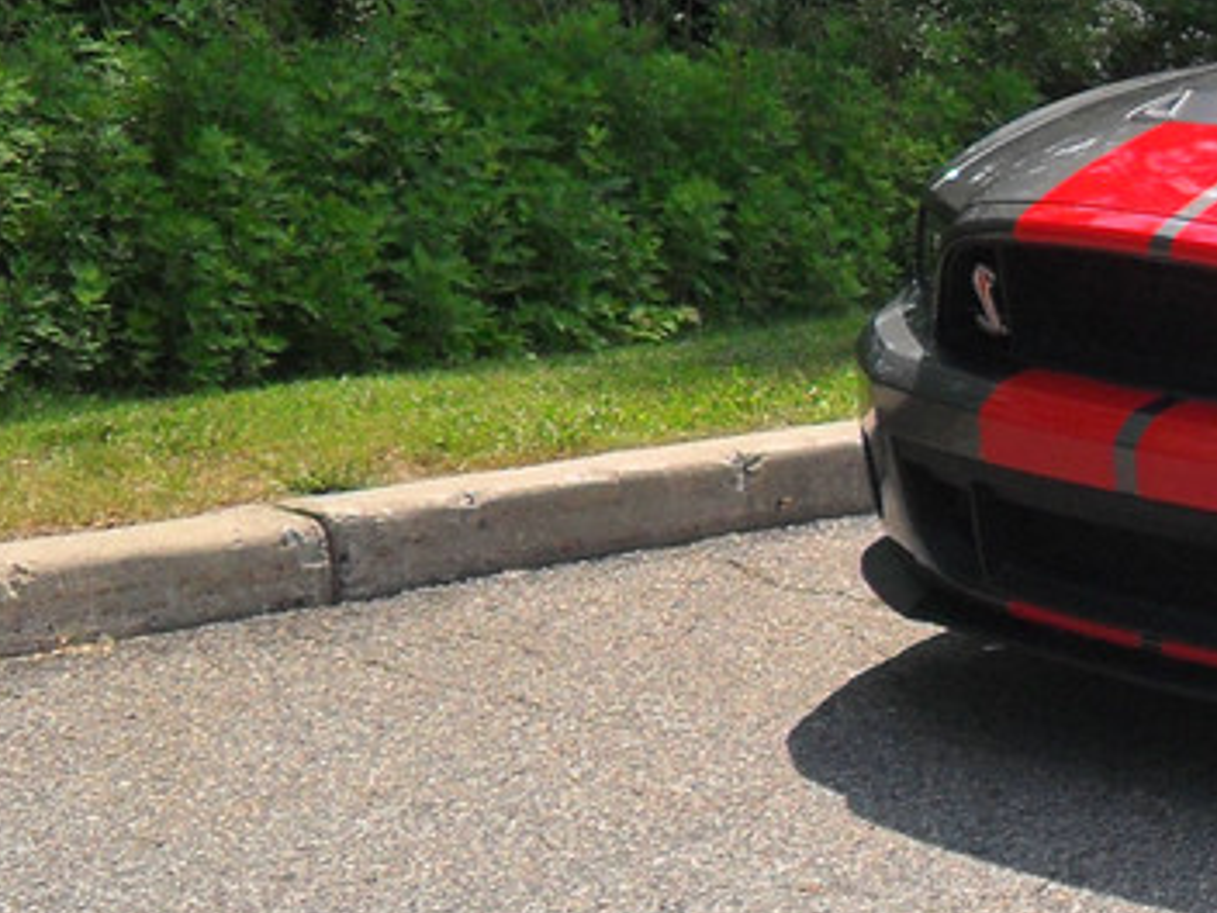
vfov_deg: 13.9
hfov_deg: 17.1
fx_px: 3727
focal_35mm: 106
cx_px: 1734
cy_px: 325
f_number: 8.9
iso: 100
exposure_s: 1/125
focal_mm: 6.2
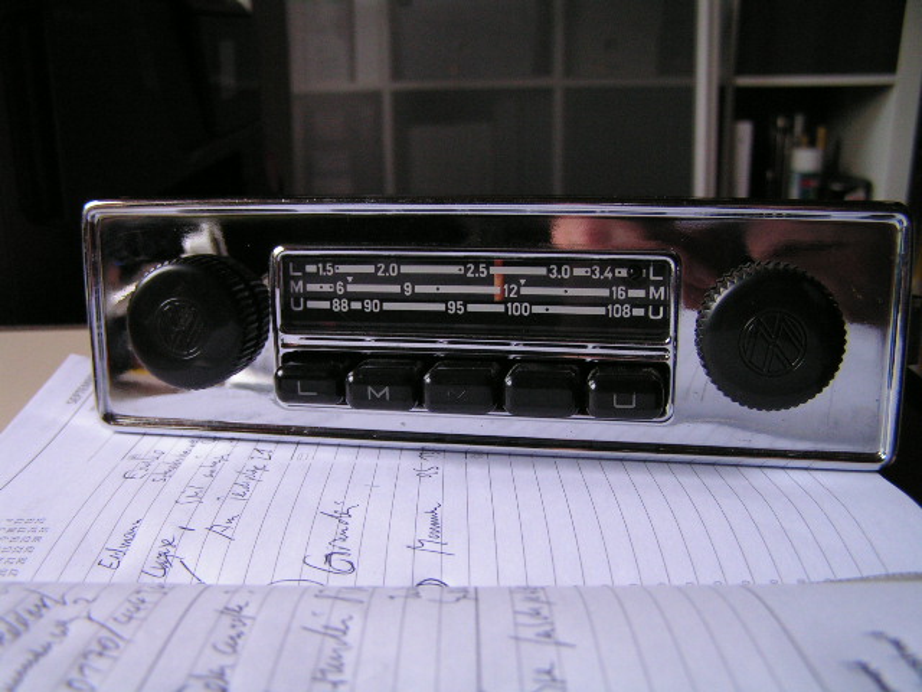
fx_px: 1012
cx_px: 461
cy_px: 346
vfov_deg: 37.7
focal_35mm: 38
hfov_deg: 49.0
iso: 100
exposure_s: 1/40
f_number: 2.8
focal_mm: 6.3
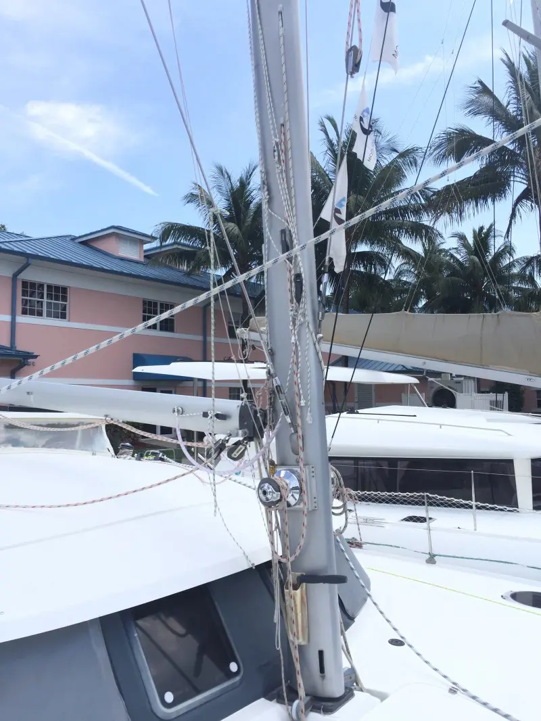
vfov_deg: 61.6
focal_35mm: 29
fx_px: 604
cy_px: 360
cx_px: 270
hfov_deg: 48.2
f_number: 2.2
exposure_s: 1/1163
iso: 32
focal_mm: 4.15
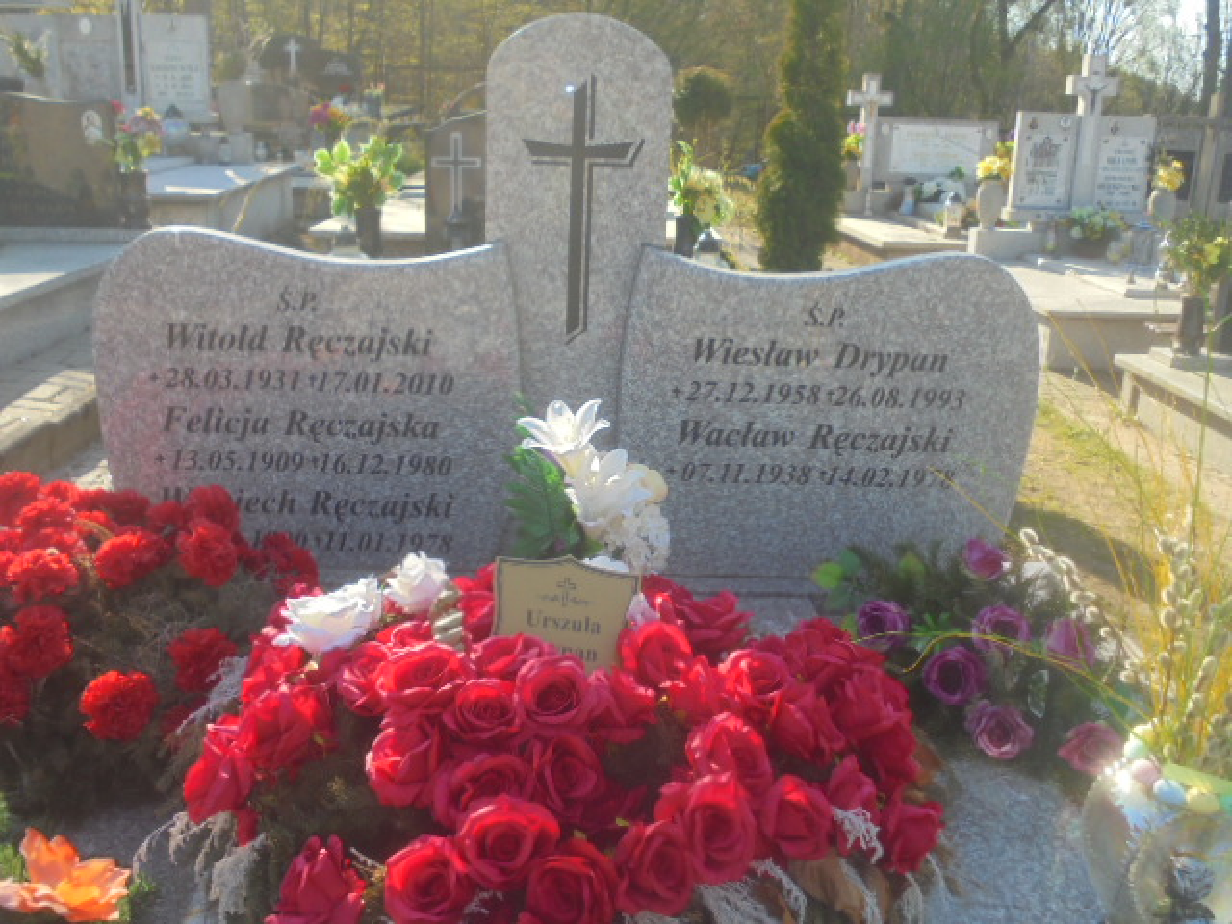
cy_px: 462
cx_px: 616
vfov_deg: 41.8
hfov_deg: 54.0
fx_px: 1210
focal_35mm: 34
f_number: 4
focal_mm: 6.1
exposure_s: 1/250
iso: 100
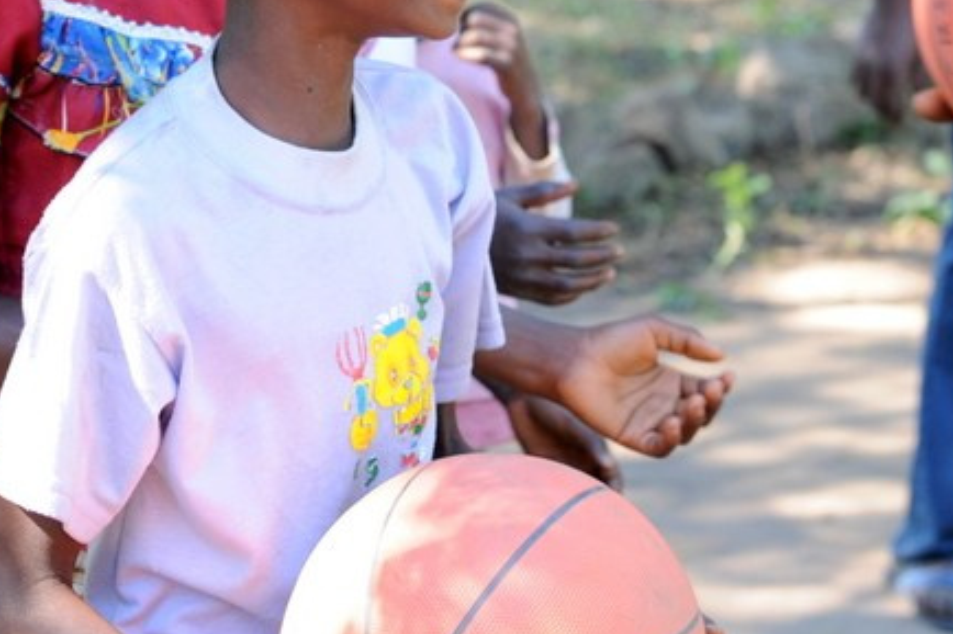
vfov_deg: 10.6
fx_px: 3413
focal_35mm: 129
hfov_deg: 15.9
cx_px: 389
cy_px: 152
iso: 800
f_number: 5
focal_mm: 70
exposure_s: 1/160
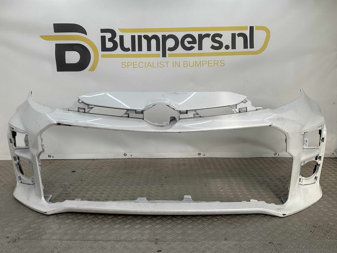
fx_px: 282
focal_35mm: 29
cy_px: 126
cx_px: 168
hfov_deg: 61.7
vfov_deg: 48.2
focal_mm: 3
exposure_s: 1/338
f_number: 1.8
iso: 16
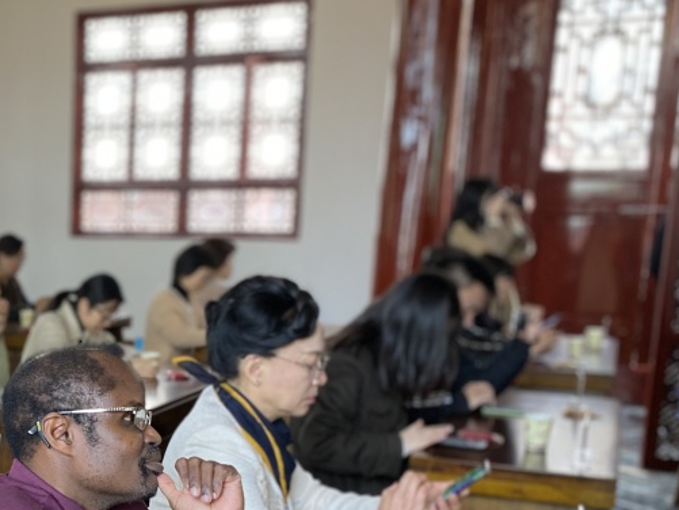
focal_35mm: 56
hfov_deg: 31.0
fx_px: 1099
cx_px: -45
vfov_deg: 25.6
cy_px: 422
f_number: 1.8
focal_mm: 4.25
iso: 160
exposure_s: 1/60
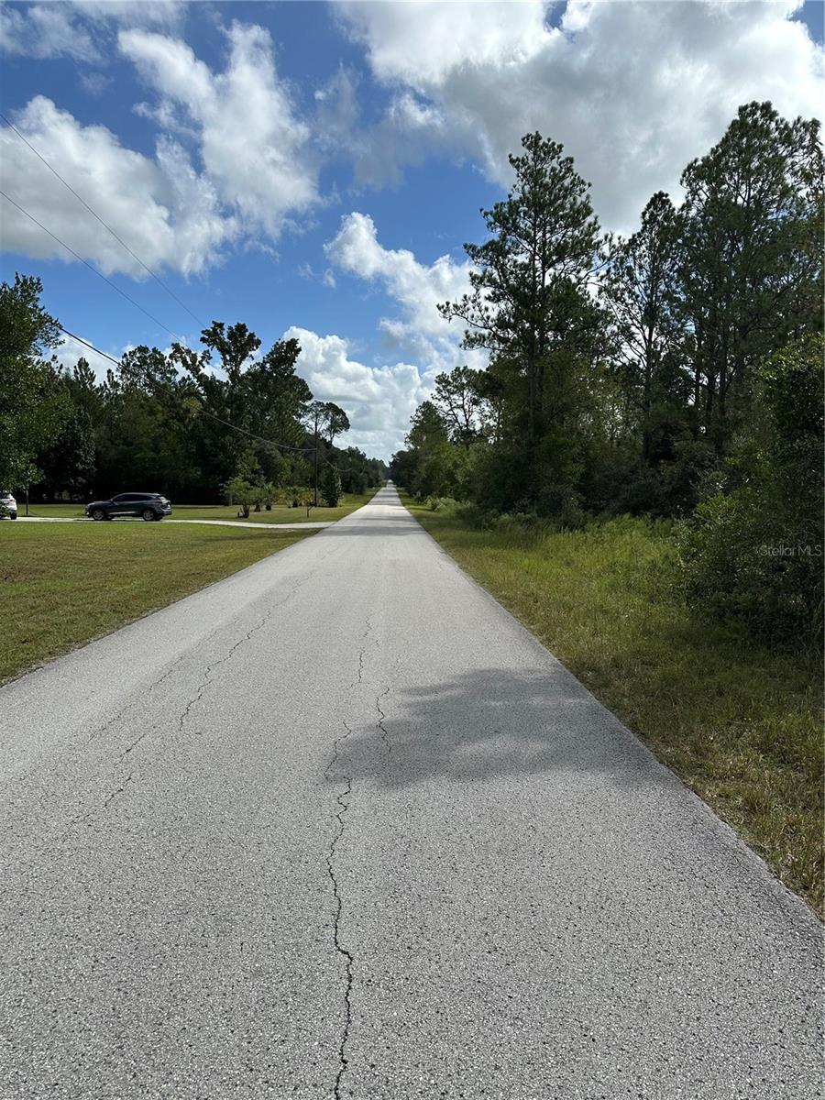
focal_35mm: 24
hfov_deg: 56.8
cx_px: 412
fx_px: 763
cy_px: 550
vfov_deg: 71.6
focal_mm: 6.86
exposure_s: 1/6623
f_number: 1.78
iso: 80
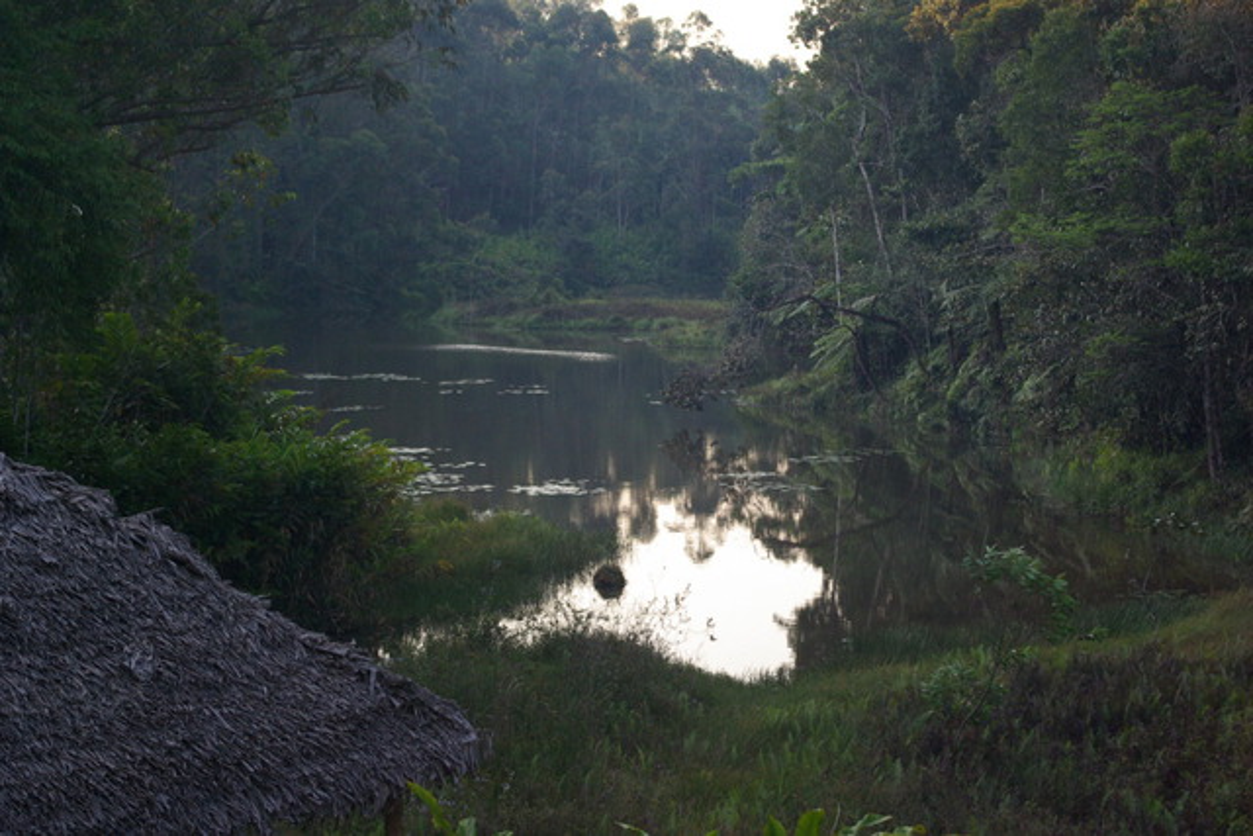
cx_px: 626
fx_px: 2872
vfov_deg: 16.6
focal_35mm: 82
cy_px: 418
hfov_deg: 24.6
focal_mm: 55
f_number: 5.6
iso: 400
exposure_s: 1/60
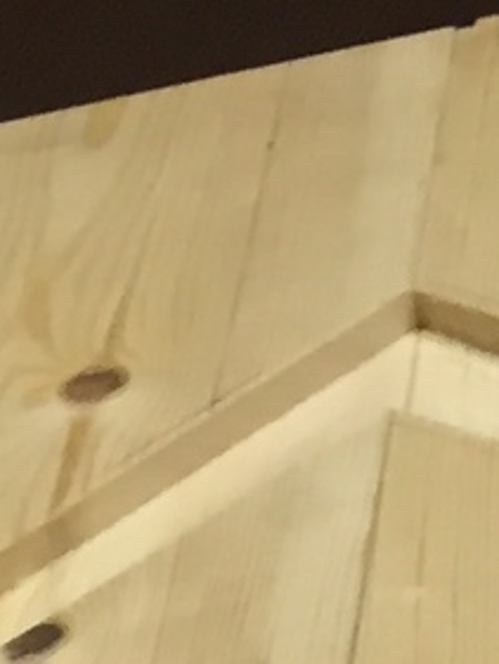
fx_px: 4052
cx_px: -92
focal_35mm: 211
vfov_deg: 7.5
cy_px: 2375
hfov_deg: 7.0
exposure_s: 1/33
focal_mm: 4.15
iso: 80
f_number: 2.2
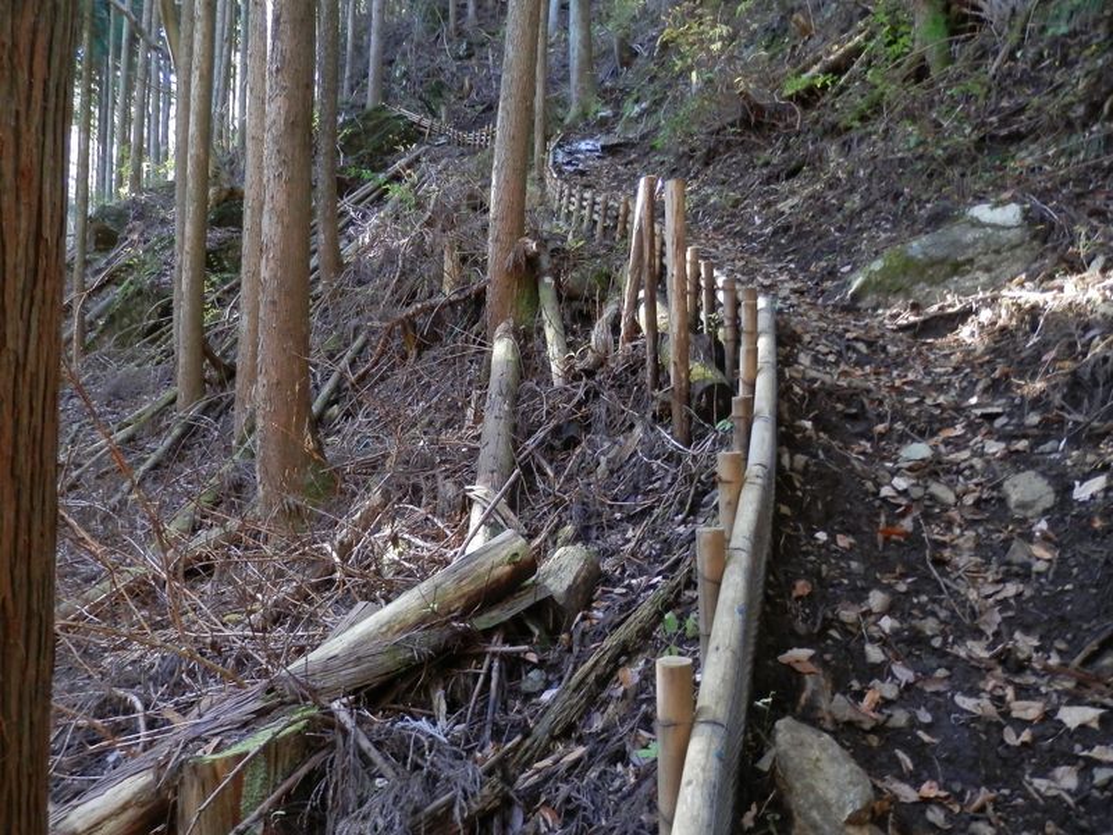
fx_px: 804
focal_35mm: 25
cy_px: 418
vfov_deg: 54.9
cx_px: 556
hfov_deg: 69.4
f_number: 3
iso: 200
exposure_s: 1/15
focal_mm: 4.5
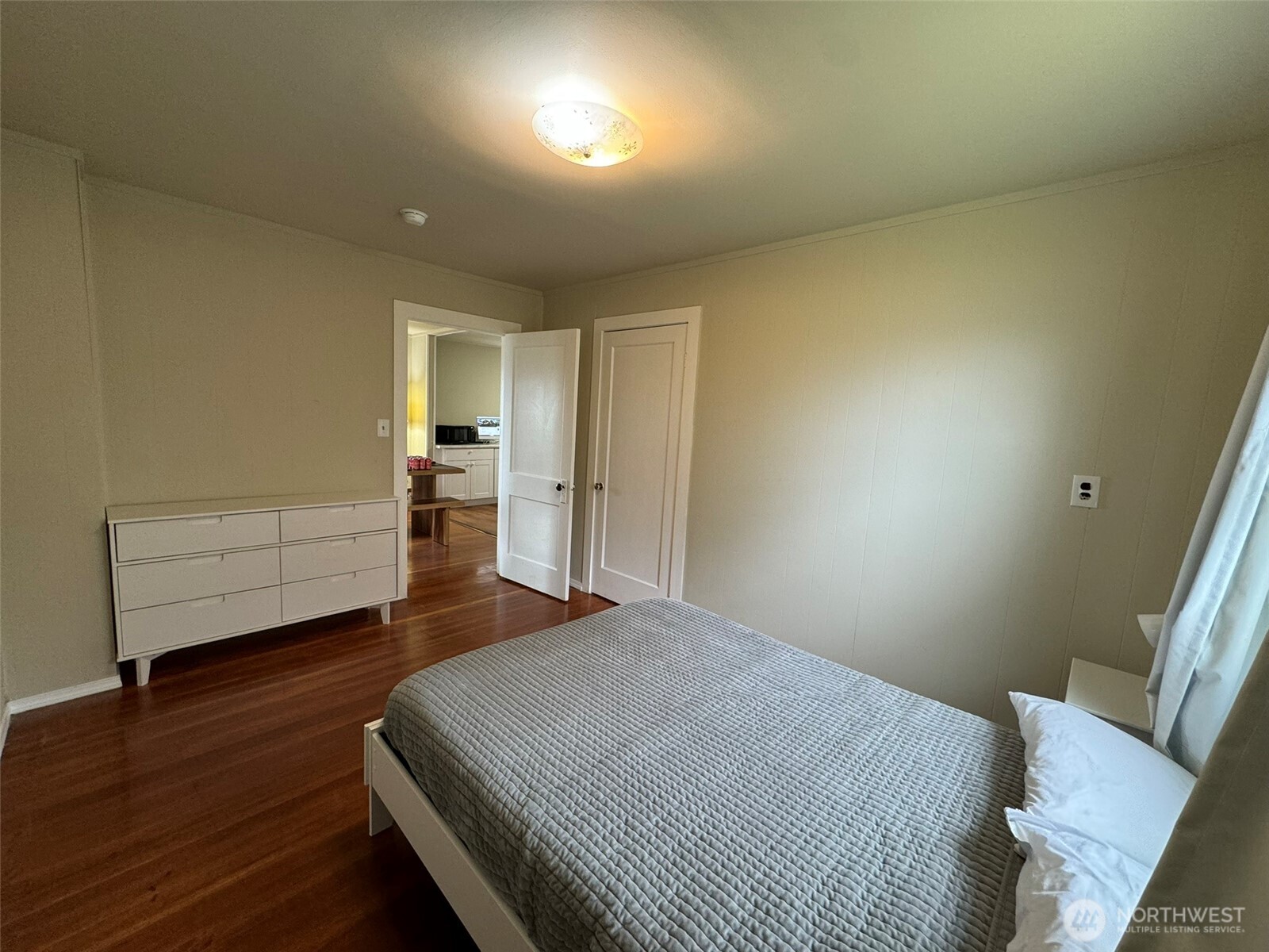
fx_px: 513
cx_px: 634
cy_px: 476
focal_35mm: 14
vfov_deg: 85.7
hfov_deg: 102.1
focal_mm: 2.22
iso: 160
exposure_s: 1/60
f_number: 2.2
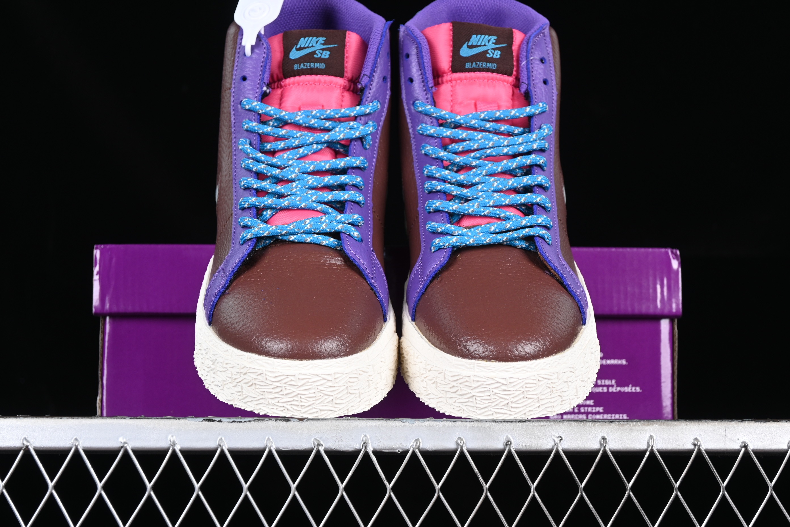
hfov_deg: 27.0
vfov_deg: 18.2
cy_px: 264
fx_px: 1646
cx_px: 395
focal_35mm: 75
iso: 160
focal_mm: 50
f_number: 6.3
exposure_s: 1/60
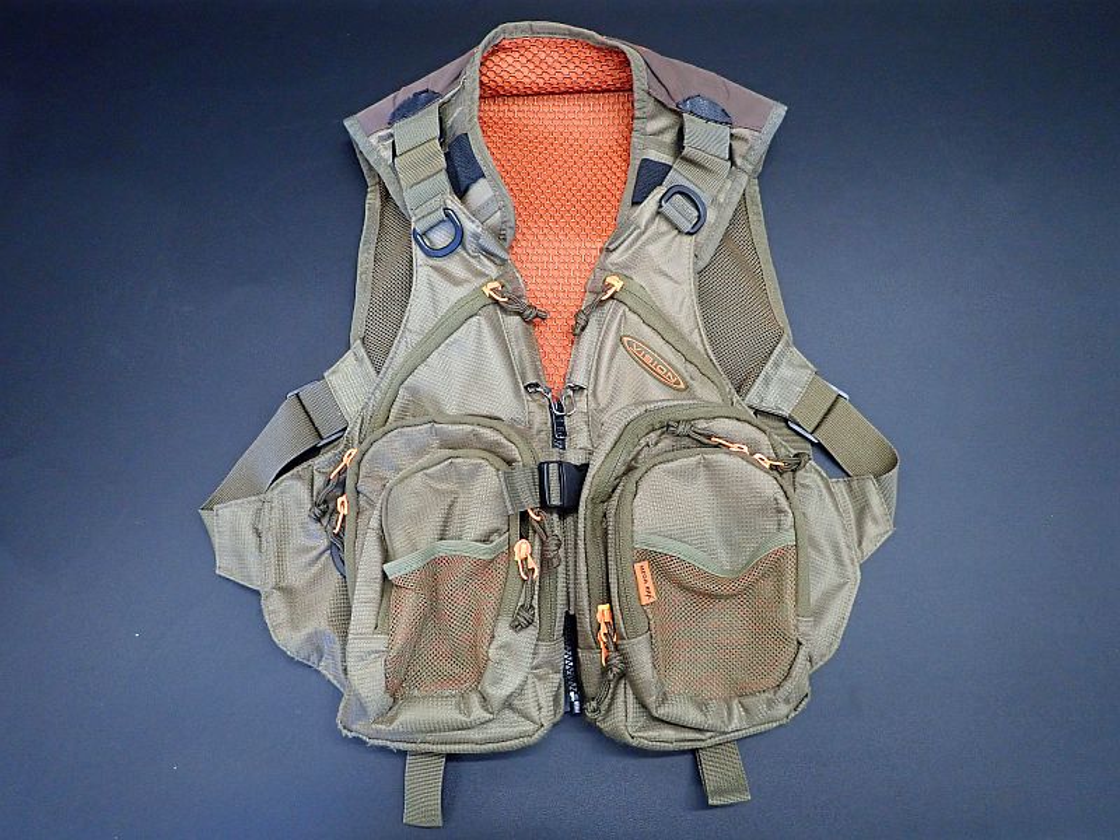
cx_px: 560
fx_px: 809
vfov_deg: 54.9
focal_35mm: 25
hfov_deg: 69.4
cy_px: 420
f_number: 2
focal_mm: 4.5
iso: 500
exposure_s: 1/30
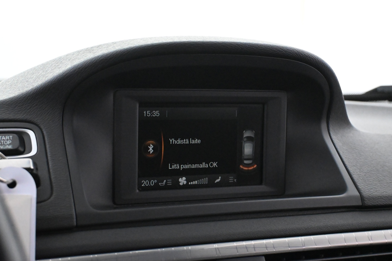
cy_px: 130
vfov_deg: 22.6
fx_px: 653
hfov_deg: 33.4
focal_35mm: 60
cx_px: 196
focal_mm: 40
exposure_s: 1/60
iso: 10000
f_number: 5.6
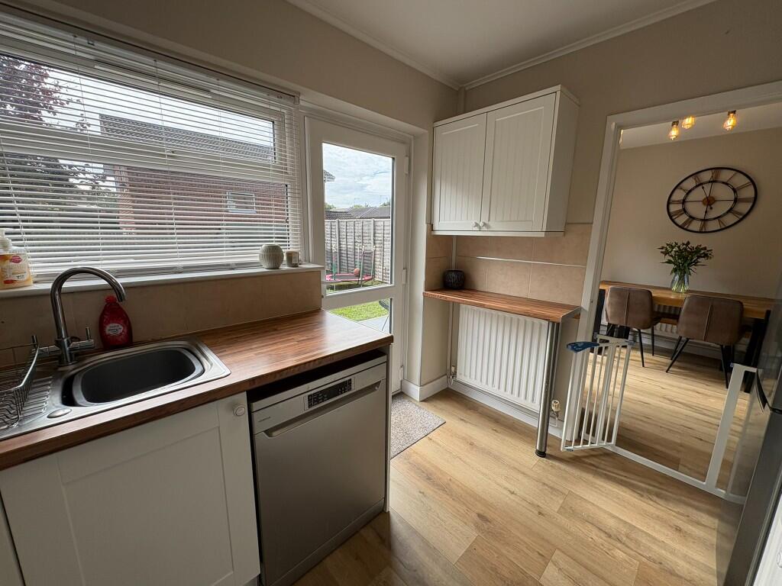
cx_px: 391
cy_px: 293
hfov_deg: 102.1
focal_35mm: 14
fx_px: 316
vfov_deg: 85.7
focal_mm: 2.22
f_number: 2.2
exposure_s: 1/259
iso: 40
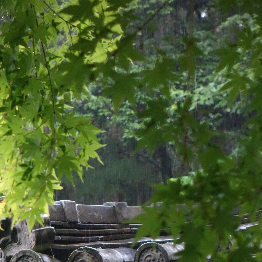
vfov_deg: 7.8
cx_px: 123
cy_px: 338
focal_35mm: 221
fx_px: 1892
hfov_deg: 7.9
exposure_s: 1/60
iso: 1600
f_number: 4.9
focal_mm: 37.1
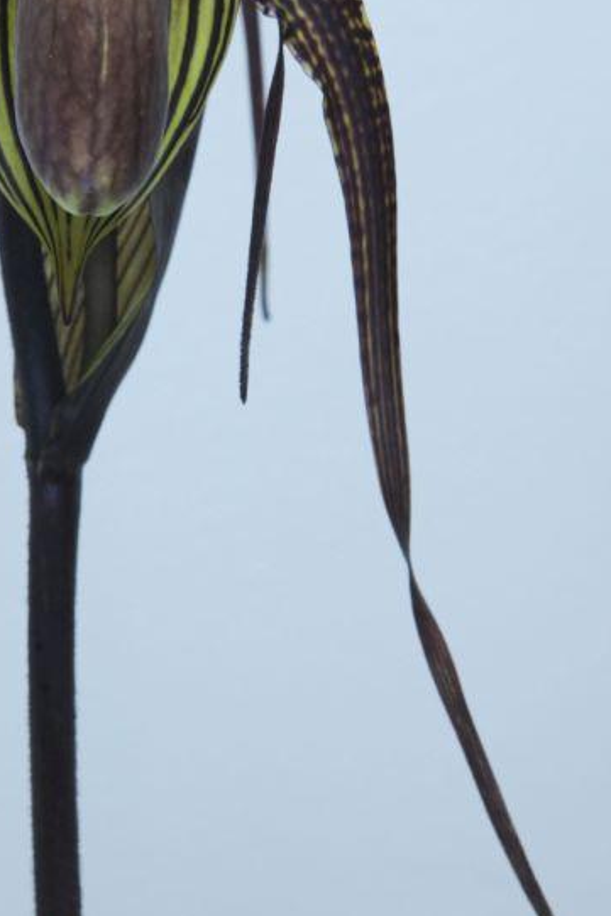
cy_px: 207
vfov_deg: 9.0
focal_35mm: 227
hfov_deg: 6.0
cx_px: 96
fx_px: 5775
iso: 1600
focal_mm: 120
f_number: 16
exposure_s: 1/10
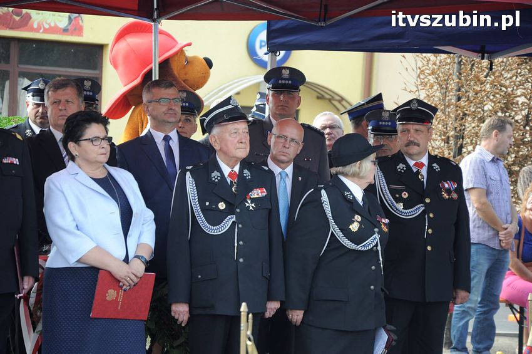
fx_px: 2325
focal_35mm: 158
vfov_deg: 8.7
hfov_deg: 13.1
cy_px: 177
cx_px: 266
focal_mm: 105
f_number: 5.6
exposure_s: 1/125
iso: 400
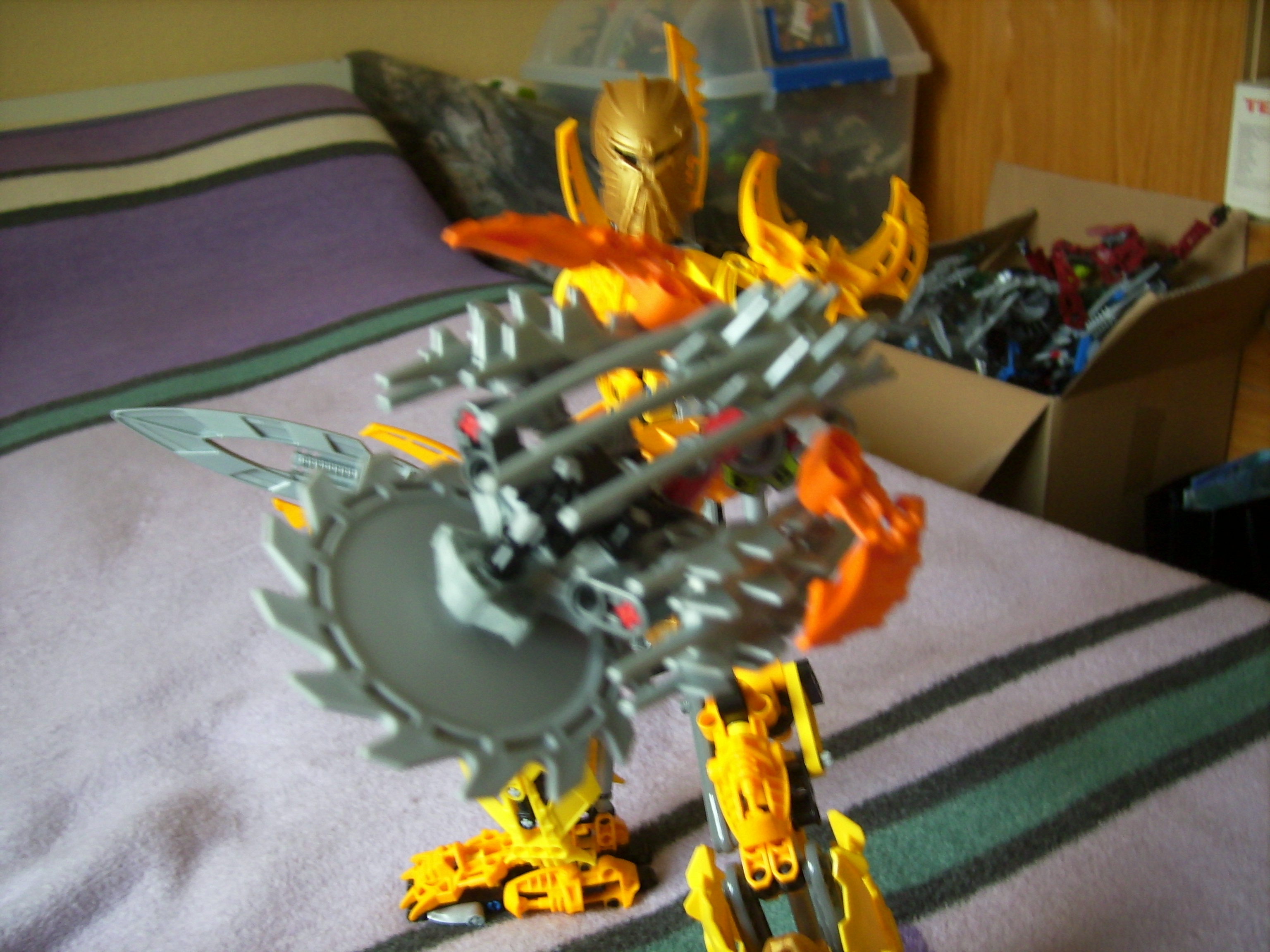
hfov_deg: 56.8
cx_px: 635
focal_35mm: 32
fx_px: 1174
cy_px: 476
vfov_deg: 44.2
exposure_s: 1/6
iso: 50
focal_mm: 5.99
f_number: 2.8
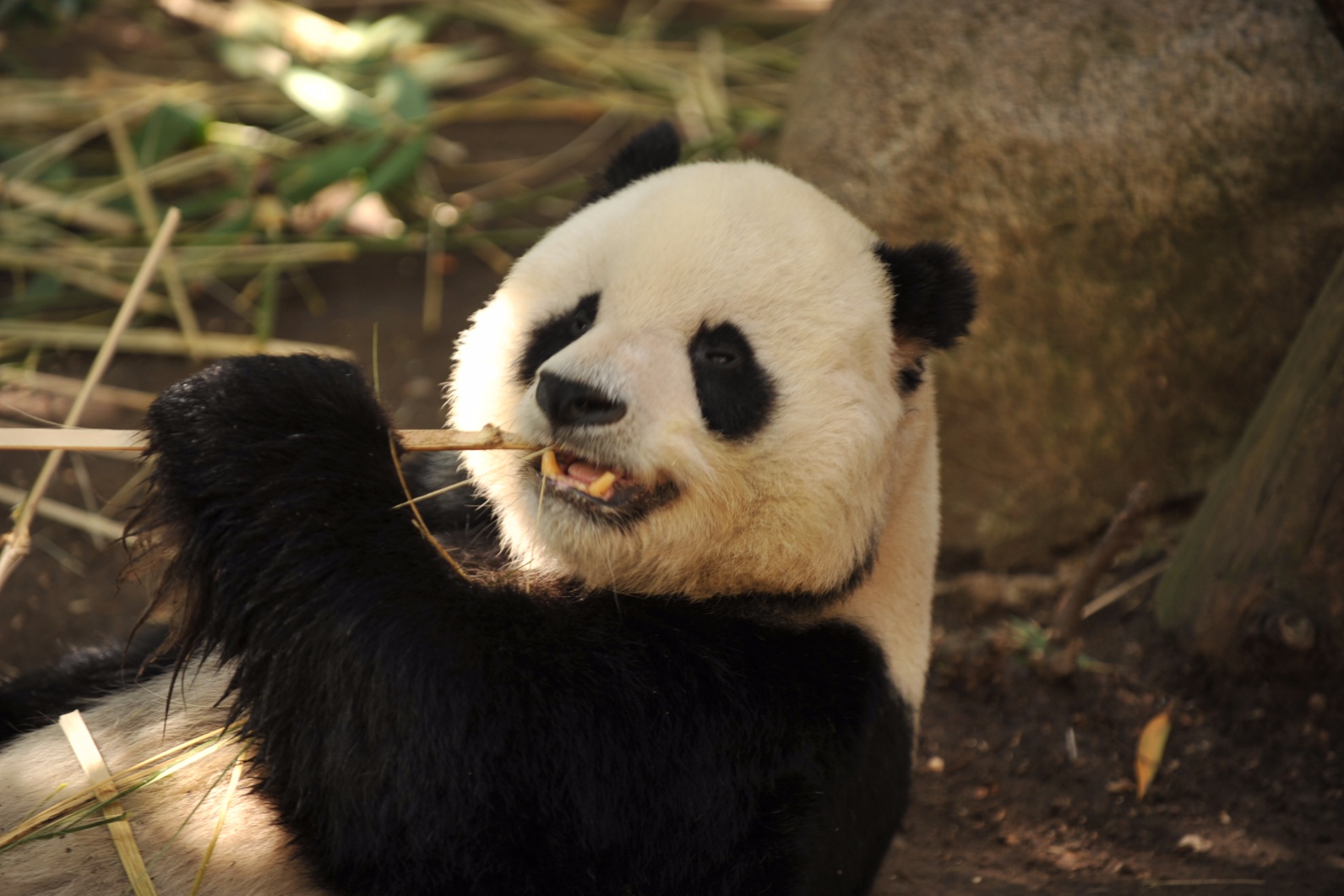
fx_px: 7504
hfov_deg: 10.2
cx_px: 669
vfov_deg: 6.8
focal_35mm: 201
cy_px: 447
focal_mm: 200
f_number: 3.3
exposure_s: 1/45
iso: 200
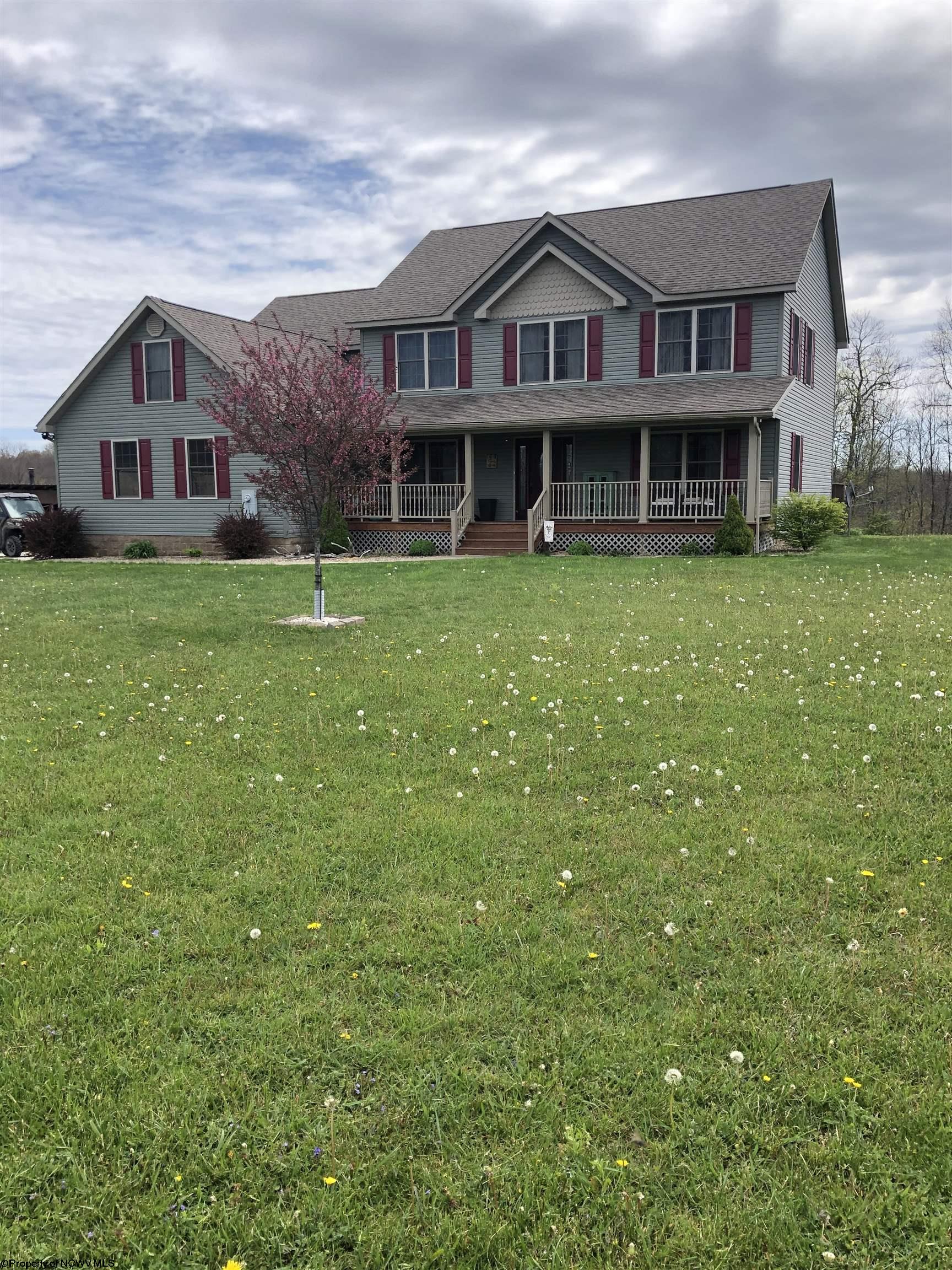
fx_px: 1027
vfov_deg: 63.4
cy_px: 635
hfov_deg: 49.7
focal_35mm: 28
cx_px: 476
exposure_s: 1/1372
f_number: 1.8
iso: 20
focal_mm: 3.99
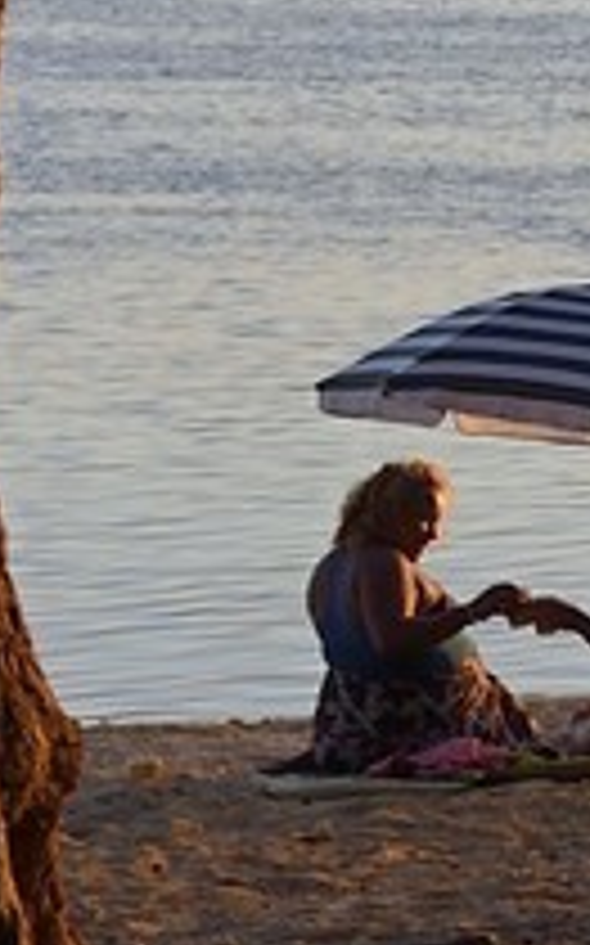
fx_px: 6389
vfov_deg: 8.5
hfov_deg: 4.7
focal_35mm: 248
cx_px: 2549
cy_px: 464
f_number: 7.1
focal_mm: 32
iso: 200
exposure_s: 1/200
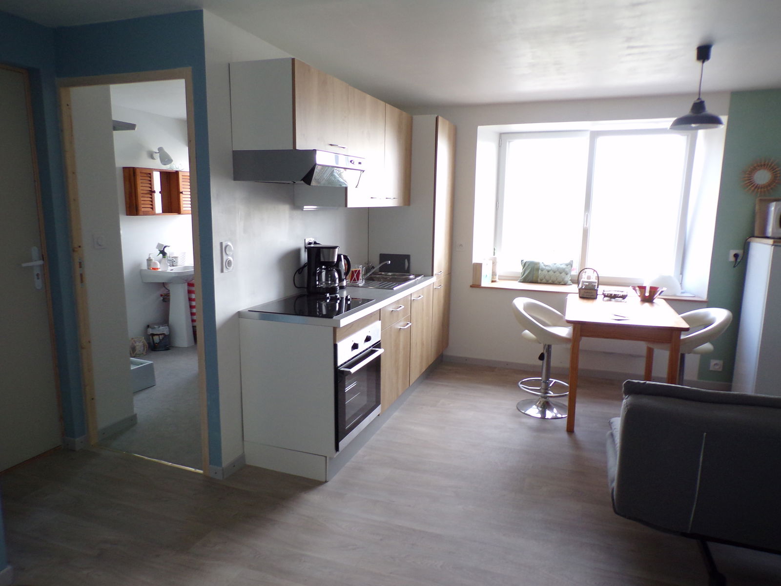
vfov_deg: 56.8
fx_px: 541
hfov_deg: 71.6
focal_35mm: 24
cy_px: 293
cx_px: 390
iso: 159
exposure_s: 1/34
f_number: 3
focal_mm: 4.3
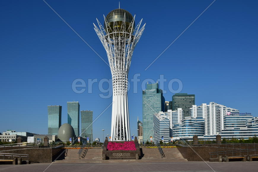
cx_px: 129
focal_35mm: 36
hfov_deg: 53.1
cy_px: 86
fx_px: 258
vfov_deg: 36.9
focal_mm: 24
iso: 100
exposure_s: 1/500
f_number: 9
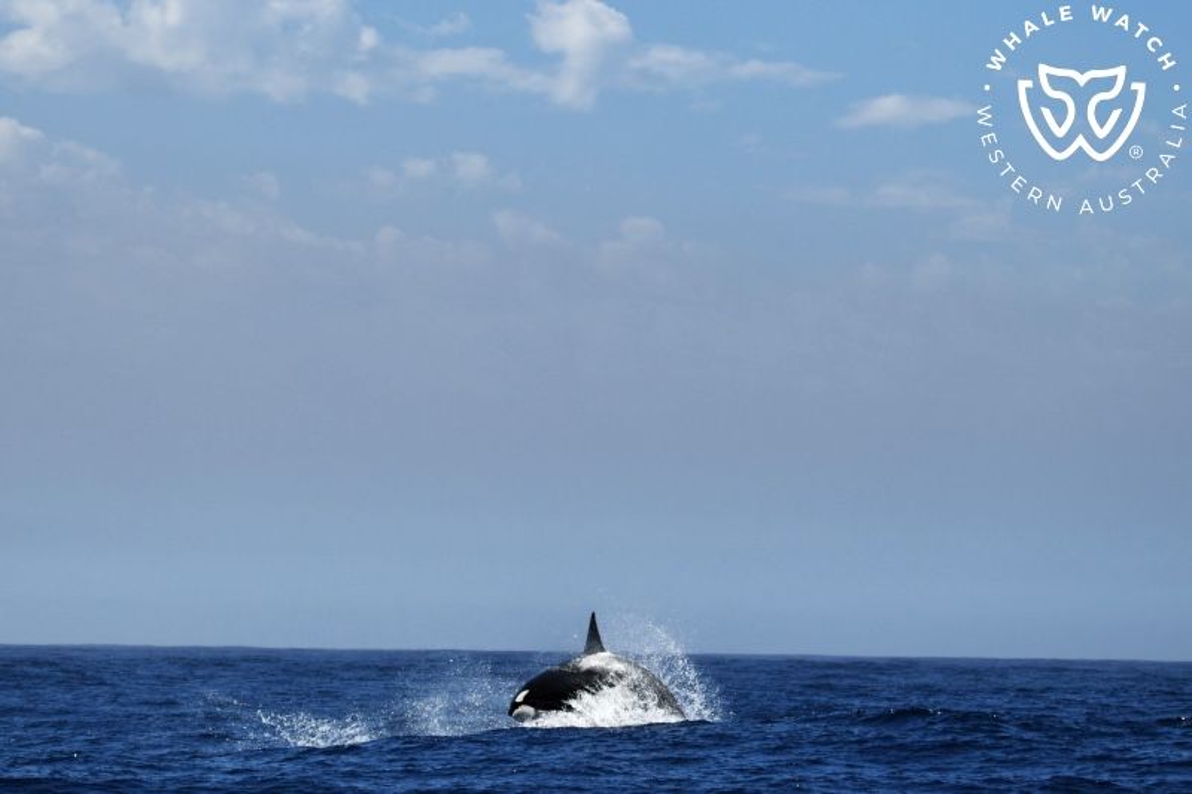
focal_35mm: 122
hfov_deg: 16.8
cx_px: 596
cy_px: 397
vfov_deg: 11.2
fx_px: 4038
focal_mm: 122
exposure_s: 1/8000
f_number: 5
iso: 400
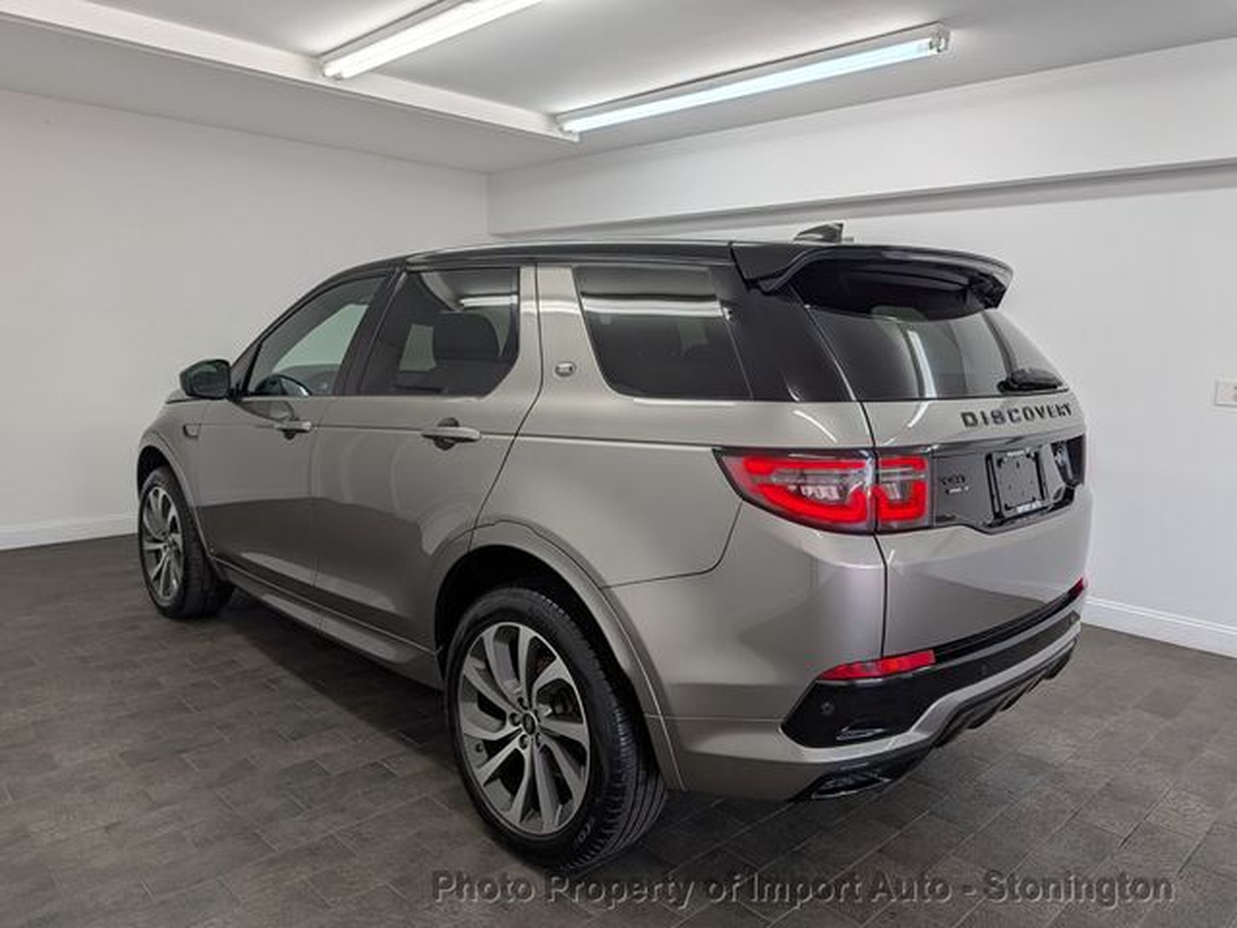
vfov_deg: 56.8
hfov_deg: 71.6
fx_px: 858
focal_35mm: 24
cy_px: 464
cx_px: 618
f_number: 1.68
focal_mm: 6.9
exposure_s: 1/593
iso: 17
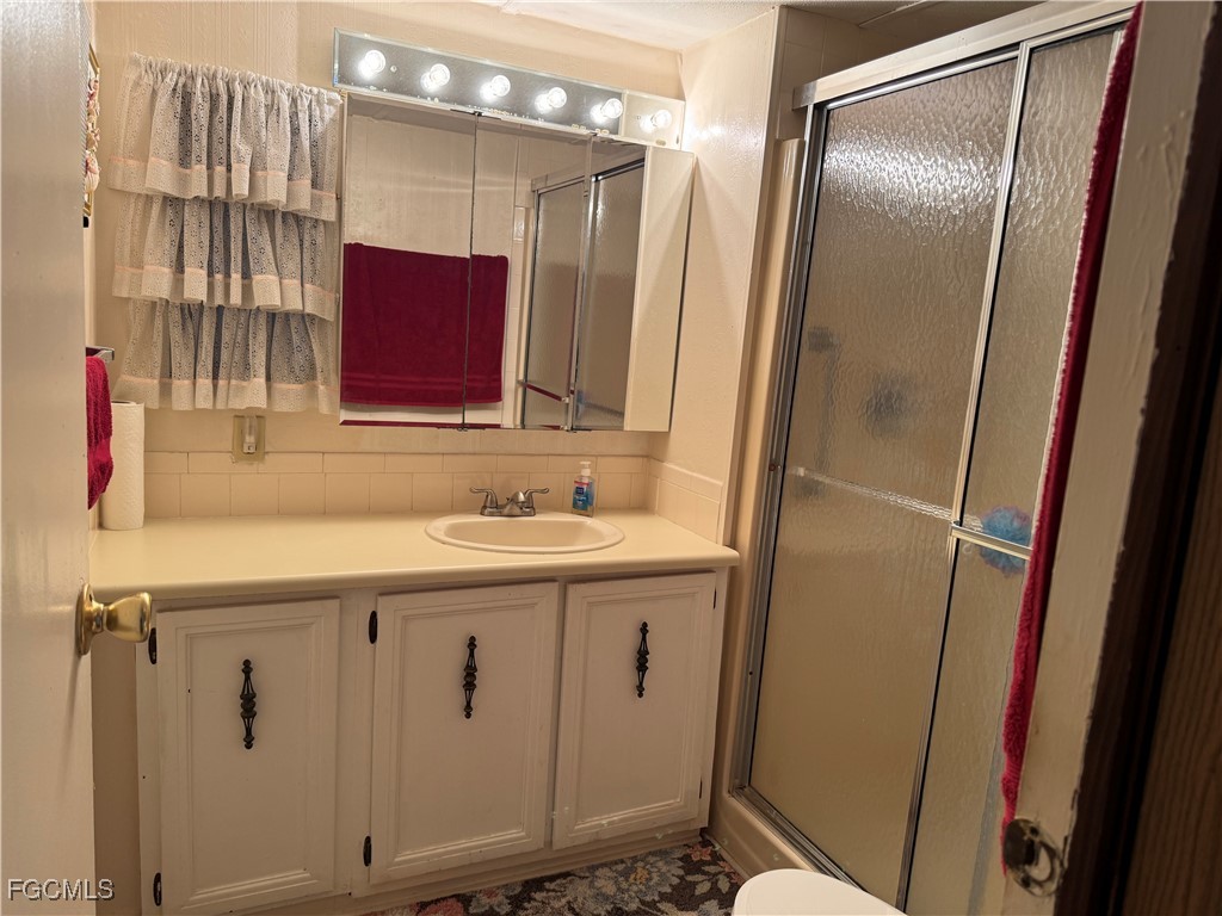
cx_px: 611
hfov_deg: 71.6
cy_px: 458
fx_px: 847
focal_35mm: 24
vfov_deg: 56.8
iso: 100
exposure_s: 1/60
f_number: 1.78
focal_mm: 6.76
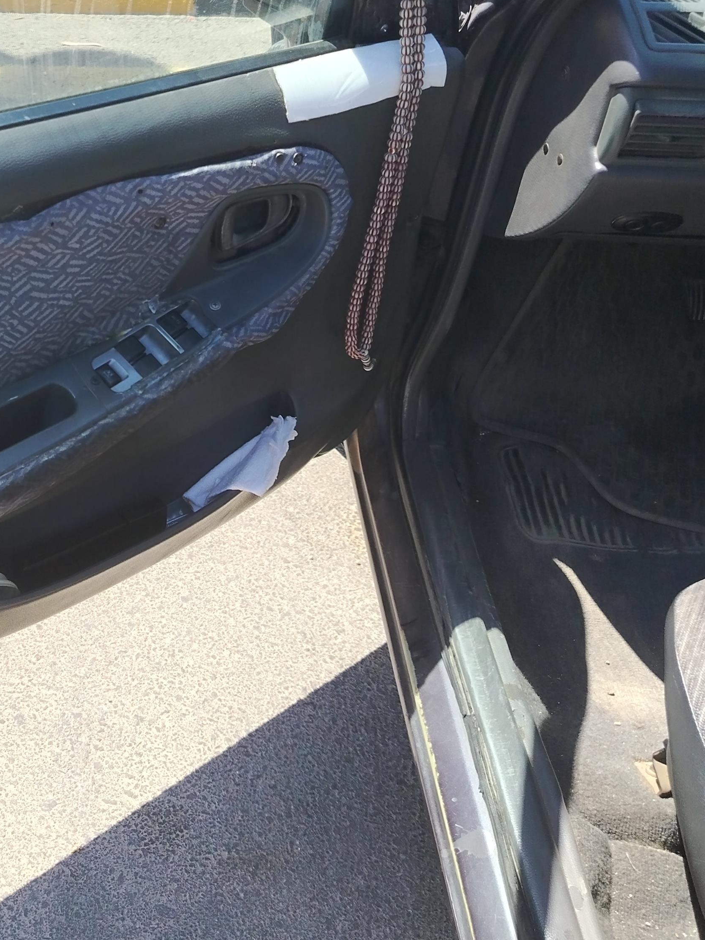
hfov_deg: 32.7
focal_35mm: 43
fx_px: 1168
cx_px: 151
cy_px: 384
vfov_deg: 43.7
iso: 172
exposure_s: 1/900
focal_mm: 5.25
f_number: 1.75
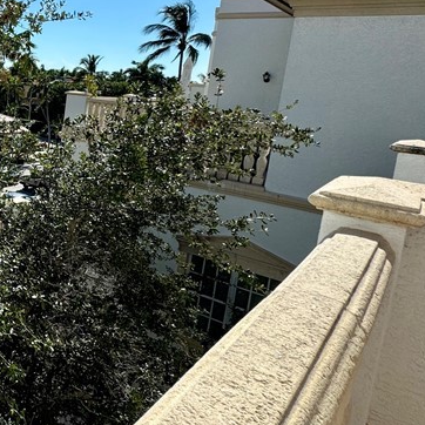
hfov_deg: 34.1
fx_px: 486
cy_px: 120
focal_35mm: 35
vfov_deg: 46.0
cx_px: -126
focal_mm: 2.22
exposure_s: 1/2208
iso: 50
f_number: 2.2
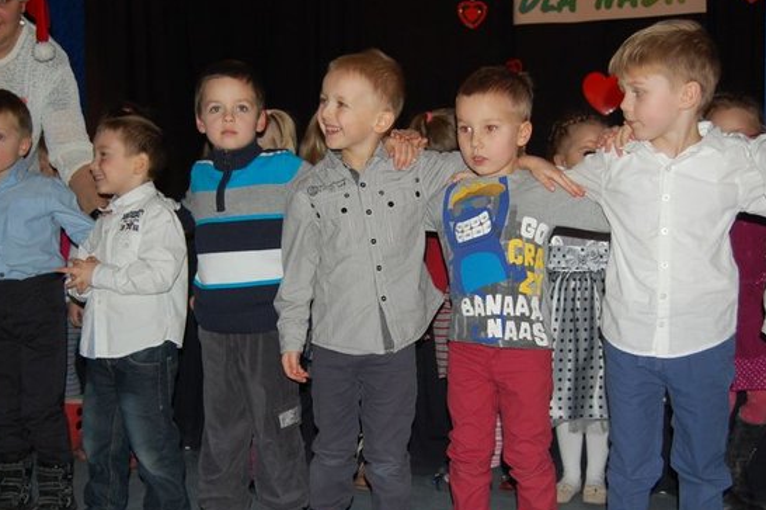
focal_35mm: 50
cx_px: 349
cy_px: 294
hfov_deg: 39.6
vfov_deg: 26.9
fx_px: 1063
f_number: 4.2
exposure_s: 1/60
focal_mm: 28
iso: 400
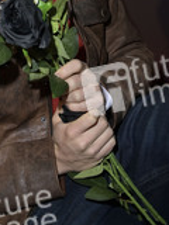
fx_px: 501
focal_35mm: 77
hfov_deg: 18.9
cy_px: 13
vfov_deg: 24.4
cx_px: 25
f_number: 5
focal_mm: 32
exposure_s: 1/160
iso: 1600
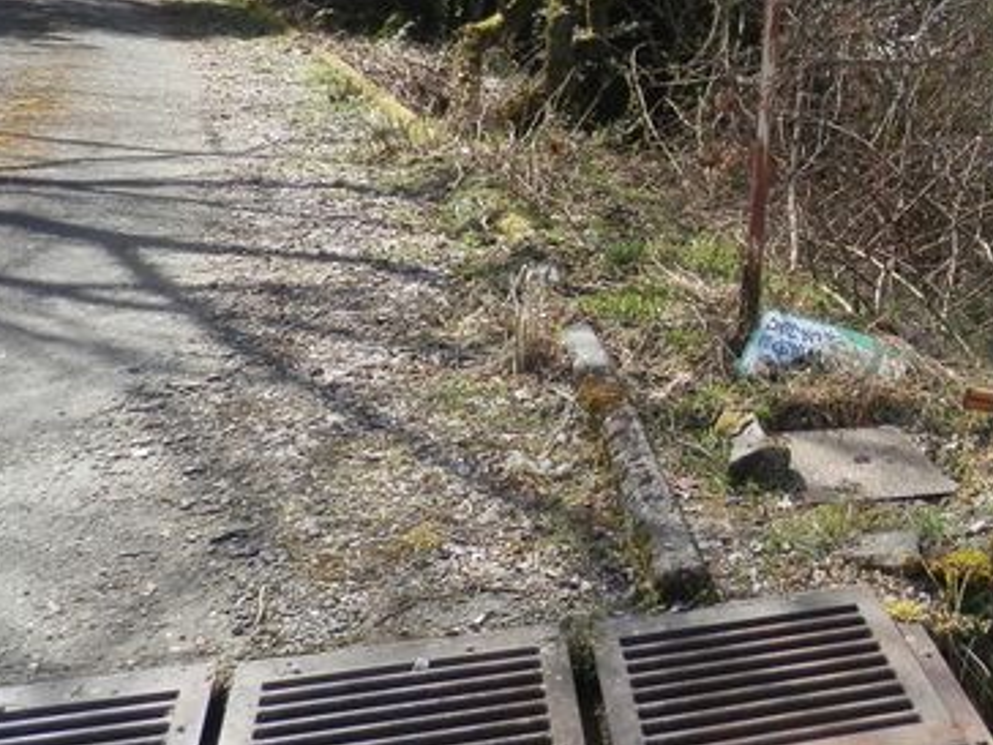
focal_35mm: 55
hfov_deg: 31.8
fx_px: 1578
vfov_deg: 25.4
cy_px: 14
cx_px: 1031
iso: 80
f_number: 3
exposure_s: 1/320
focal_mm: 4.5
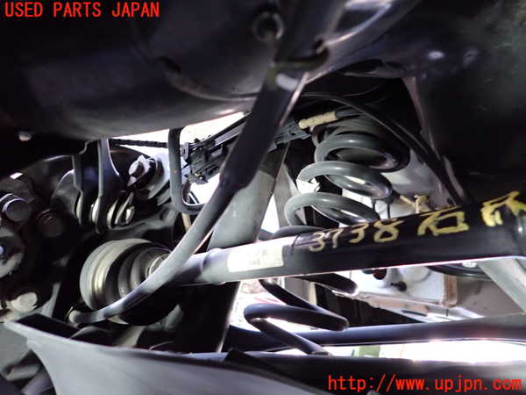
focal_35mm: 25
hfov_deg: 69.4
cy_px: 198
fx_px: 380
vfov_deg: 54.9
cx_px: 263
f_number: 2
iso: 640
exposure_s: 1/30
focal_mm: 4.5
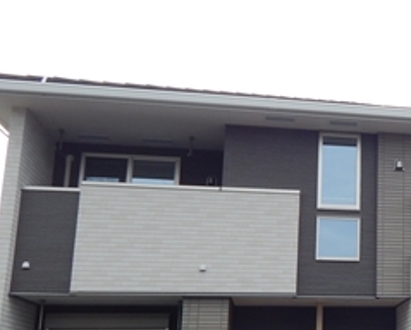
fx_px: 731
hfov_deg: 28.3
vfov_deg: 25.3
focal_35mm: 60
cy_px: 225
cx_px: 463
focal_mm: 4
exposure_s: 1/800
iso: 125
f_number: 3
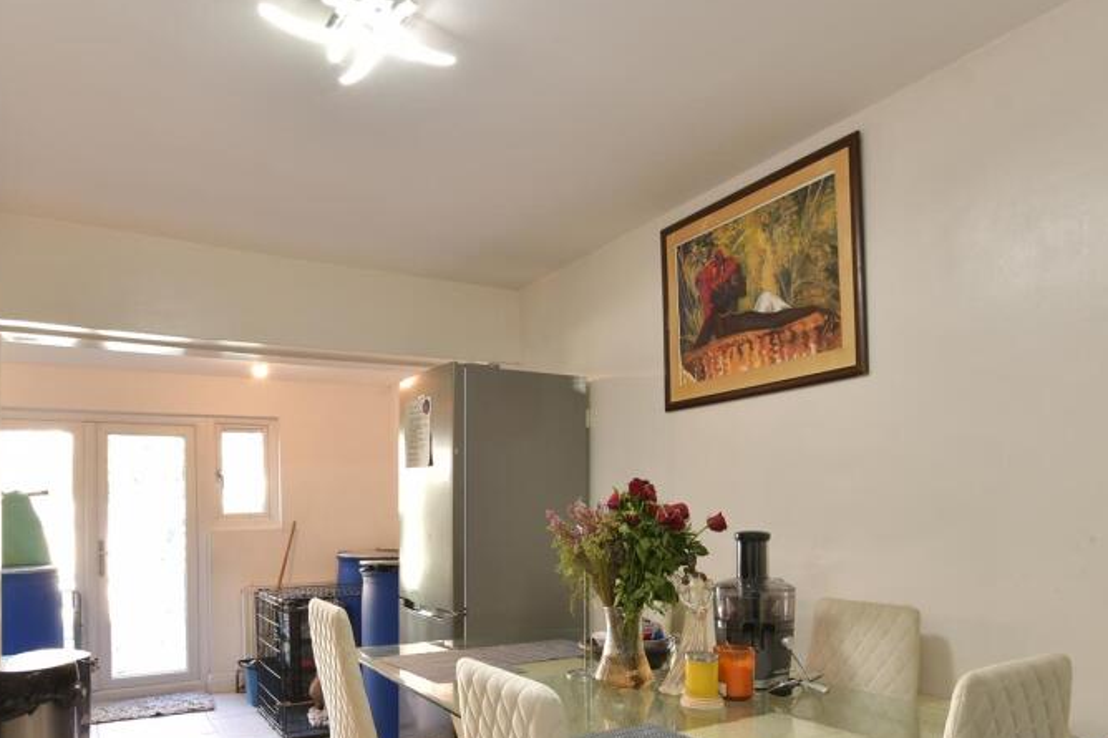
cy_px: 503
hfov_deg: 75.7
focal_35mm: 23
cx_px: 479
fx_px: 708
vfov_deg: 53.8
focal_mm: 10
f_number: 8
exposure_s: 1/1.3
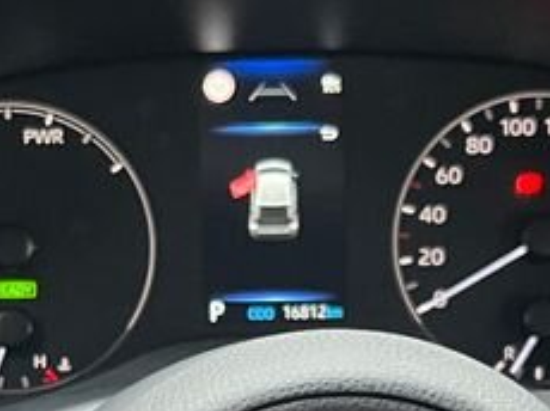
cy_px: 571
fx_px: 1841
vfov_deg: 12.3
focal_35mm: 116
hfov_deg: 16.9
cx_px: 112
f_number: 1.6
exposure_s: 1/60
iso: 500
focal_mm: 5.1
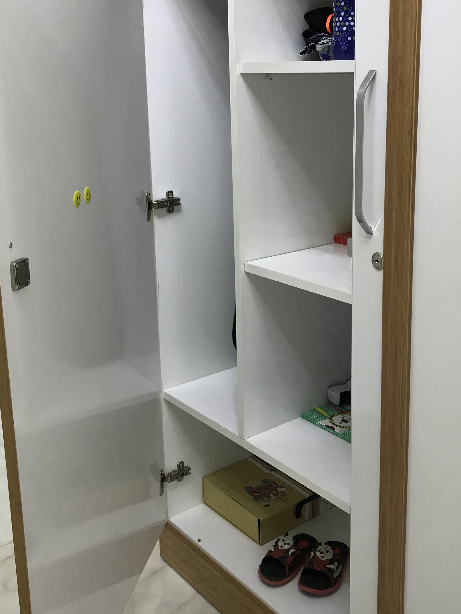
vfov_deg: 45.5
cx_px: 281
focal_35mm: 41
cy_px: 241
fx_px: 728
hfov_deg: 35.0
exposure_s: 1/33
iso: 25
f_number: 1.8
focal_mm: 3.99
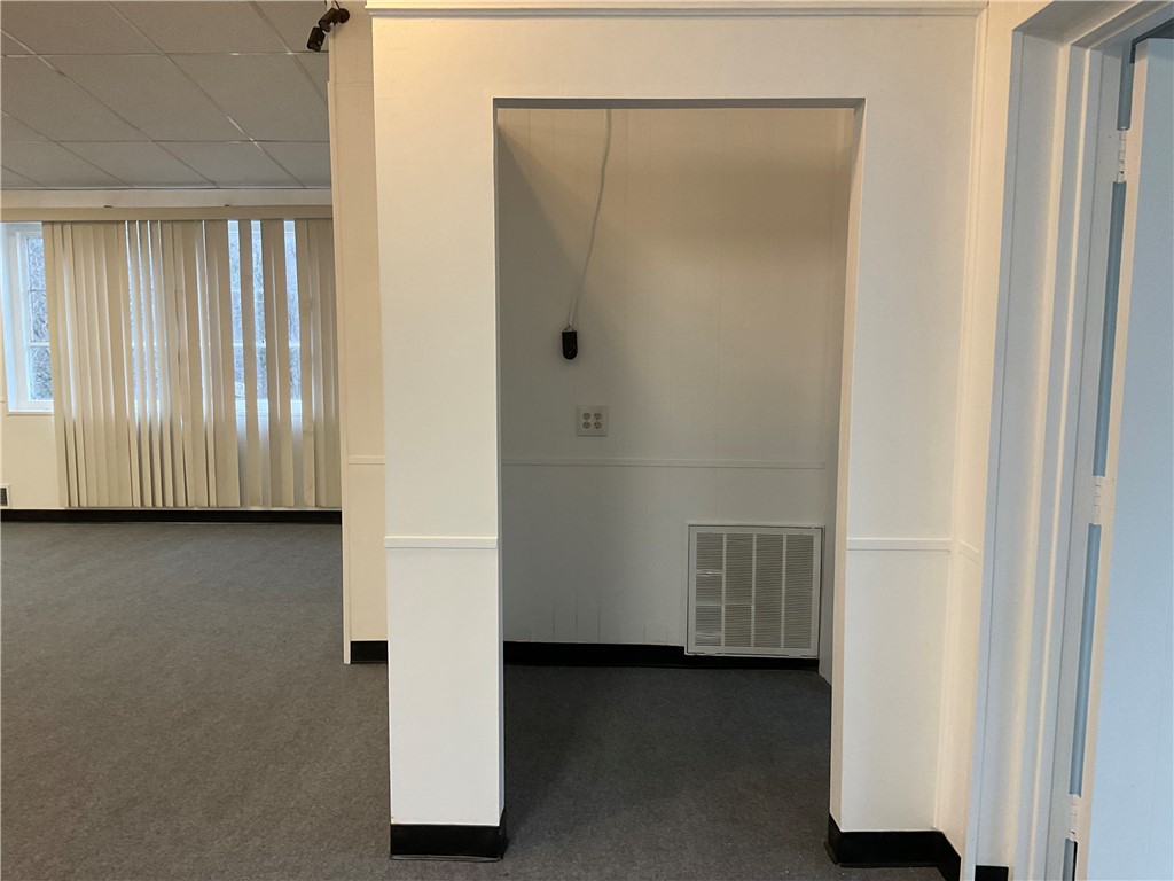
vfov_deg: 48.2
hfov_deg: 61.7
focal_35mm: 29
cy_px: 440
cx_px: 587
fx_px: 984
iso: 100
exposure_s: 1/60
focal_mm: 3
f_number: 1.8
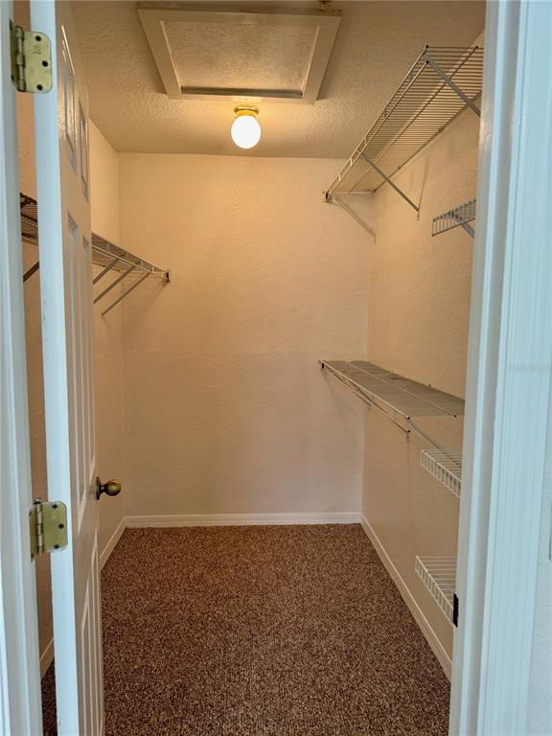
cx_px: 276
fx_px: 510
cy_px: 368
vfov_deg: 71.6
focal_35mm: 24
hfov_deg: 56.8
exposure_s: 1/120
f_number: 1.78
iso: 125
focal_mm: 6.86
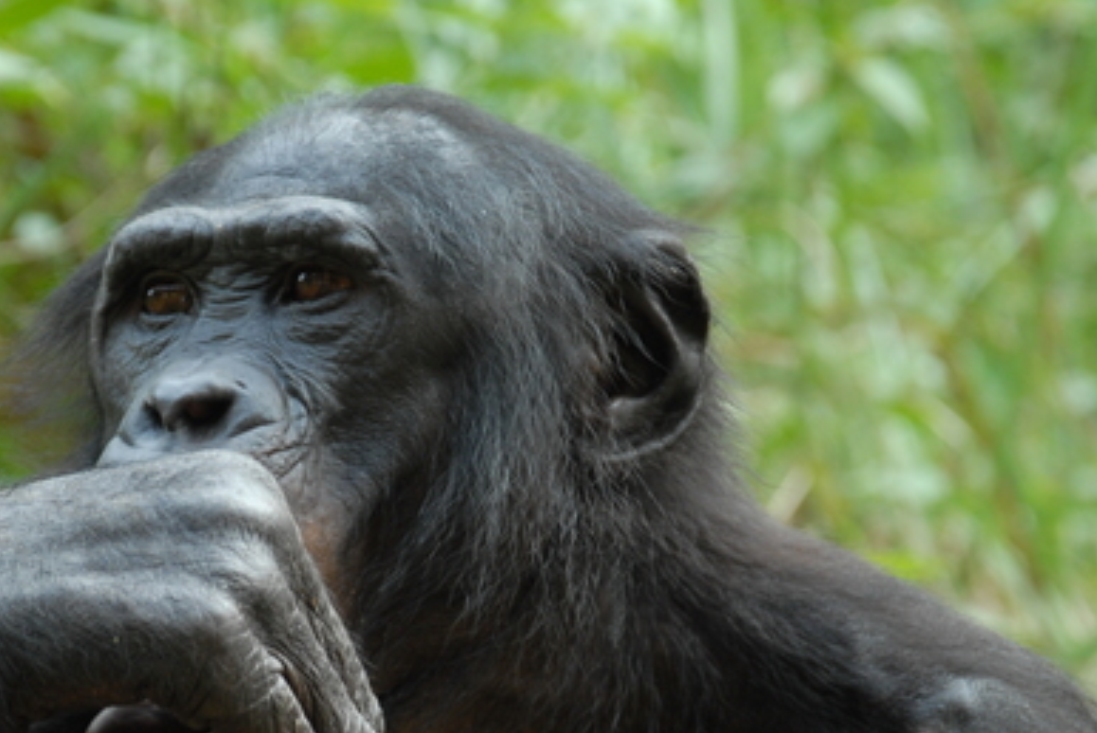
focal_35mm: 282
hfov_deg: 7.3
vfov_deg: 4.9
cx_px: 385
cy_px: 540
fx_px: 8599
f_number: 5.6
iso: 320
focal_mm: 95
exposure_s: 1/80
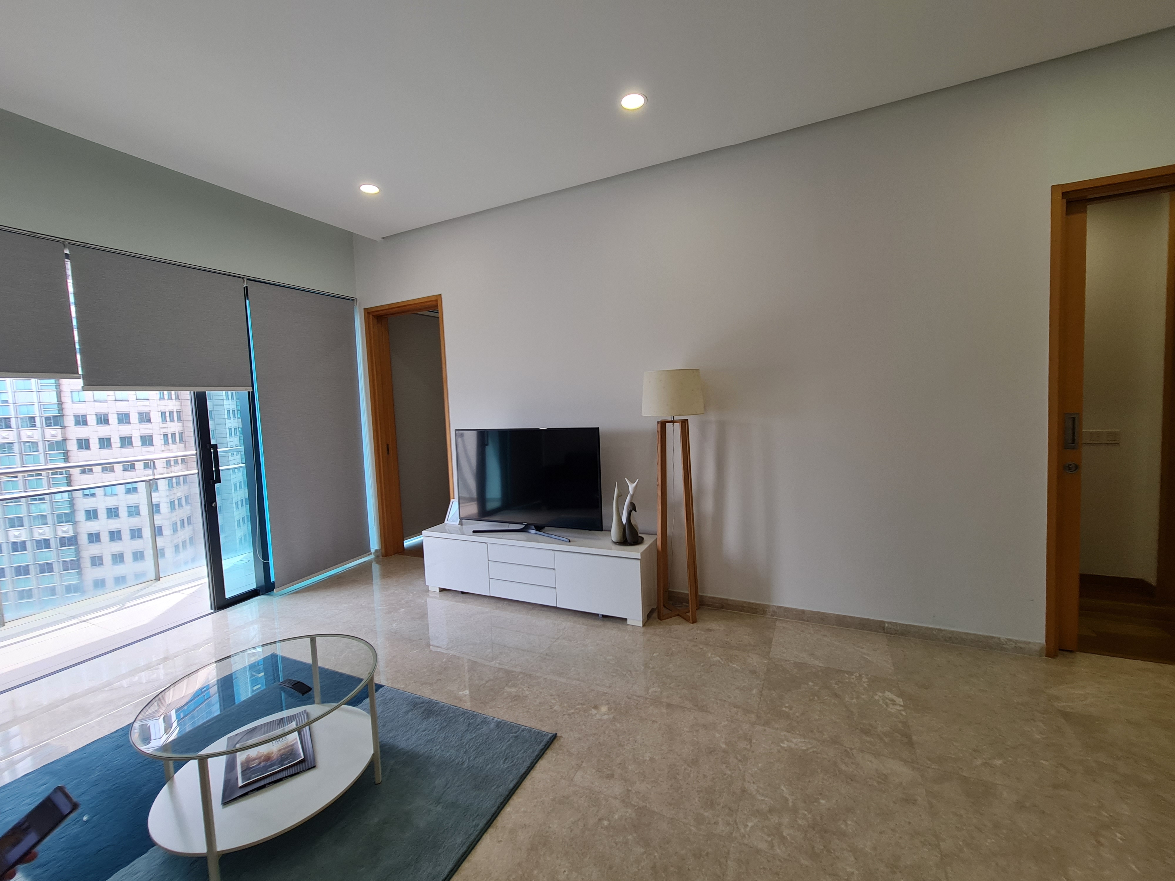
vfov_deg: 89.9
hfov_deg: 106.2
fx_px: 441
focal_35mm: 13
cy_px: 440
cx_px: 588
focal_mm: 2.2
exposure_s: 1/100
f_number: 2.2
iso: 64
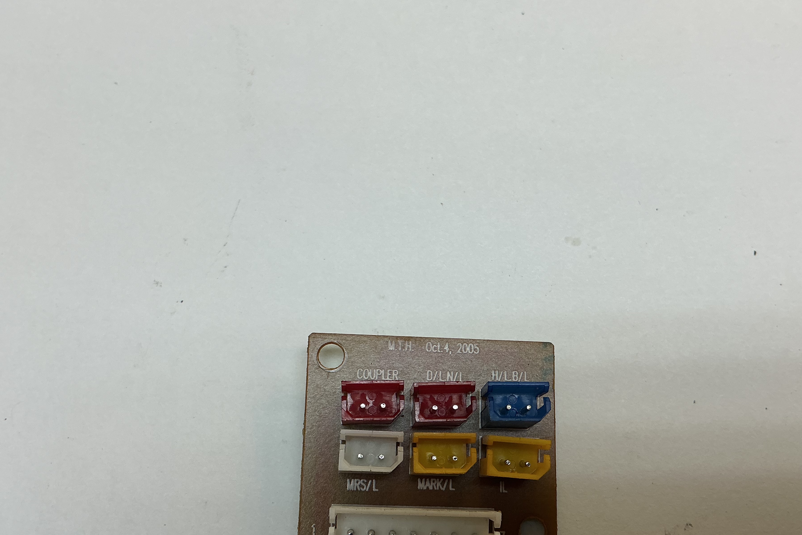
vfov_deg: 38.6
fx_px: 757
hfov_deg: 55.8
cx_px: 412
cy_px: 336
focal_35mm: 34
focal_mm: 3
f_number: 1.8
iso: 32
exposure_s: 1/120
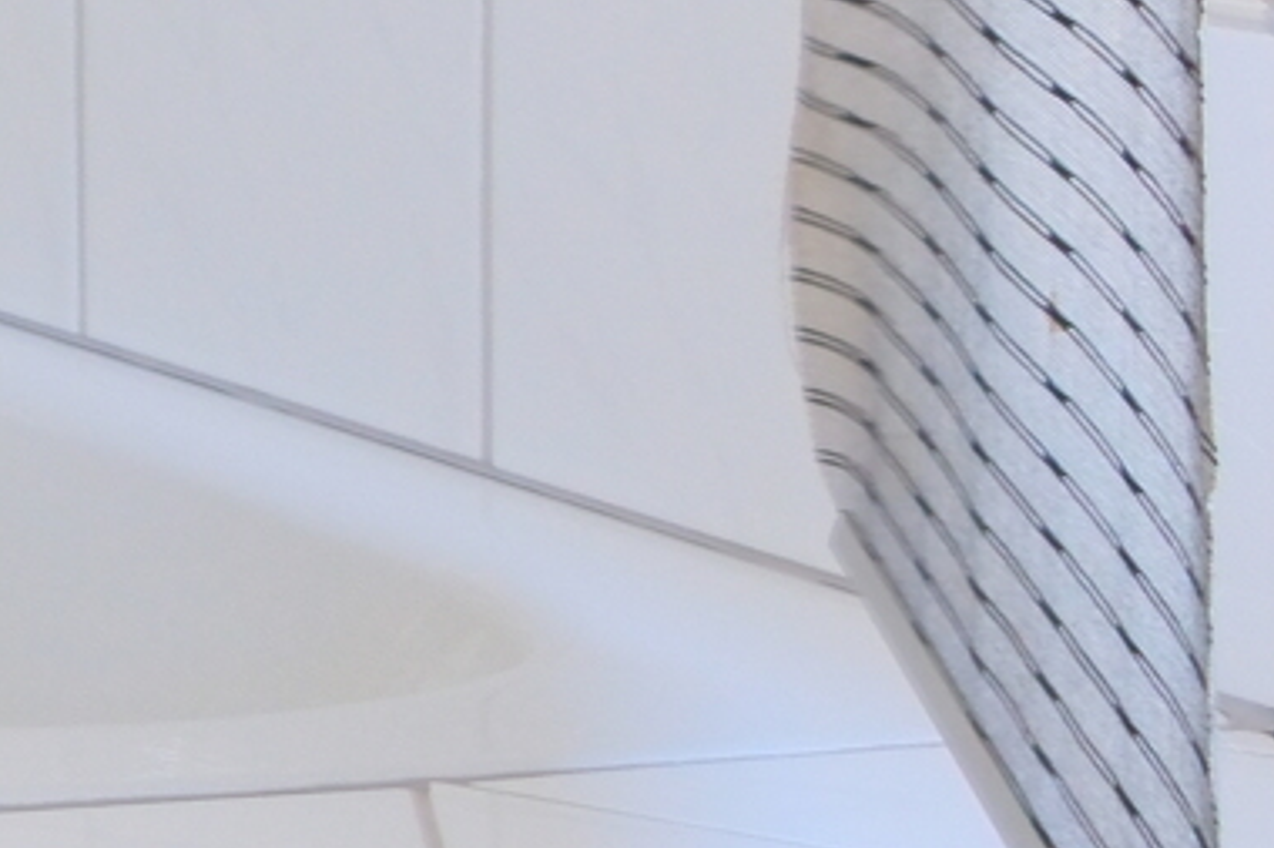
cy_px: -779
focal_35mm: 101
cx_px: -2940
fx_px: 3573
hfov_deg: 10.3
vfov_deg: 12.2
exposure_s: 1/4
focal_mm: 10
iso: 125
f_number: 4
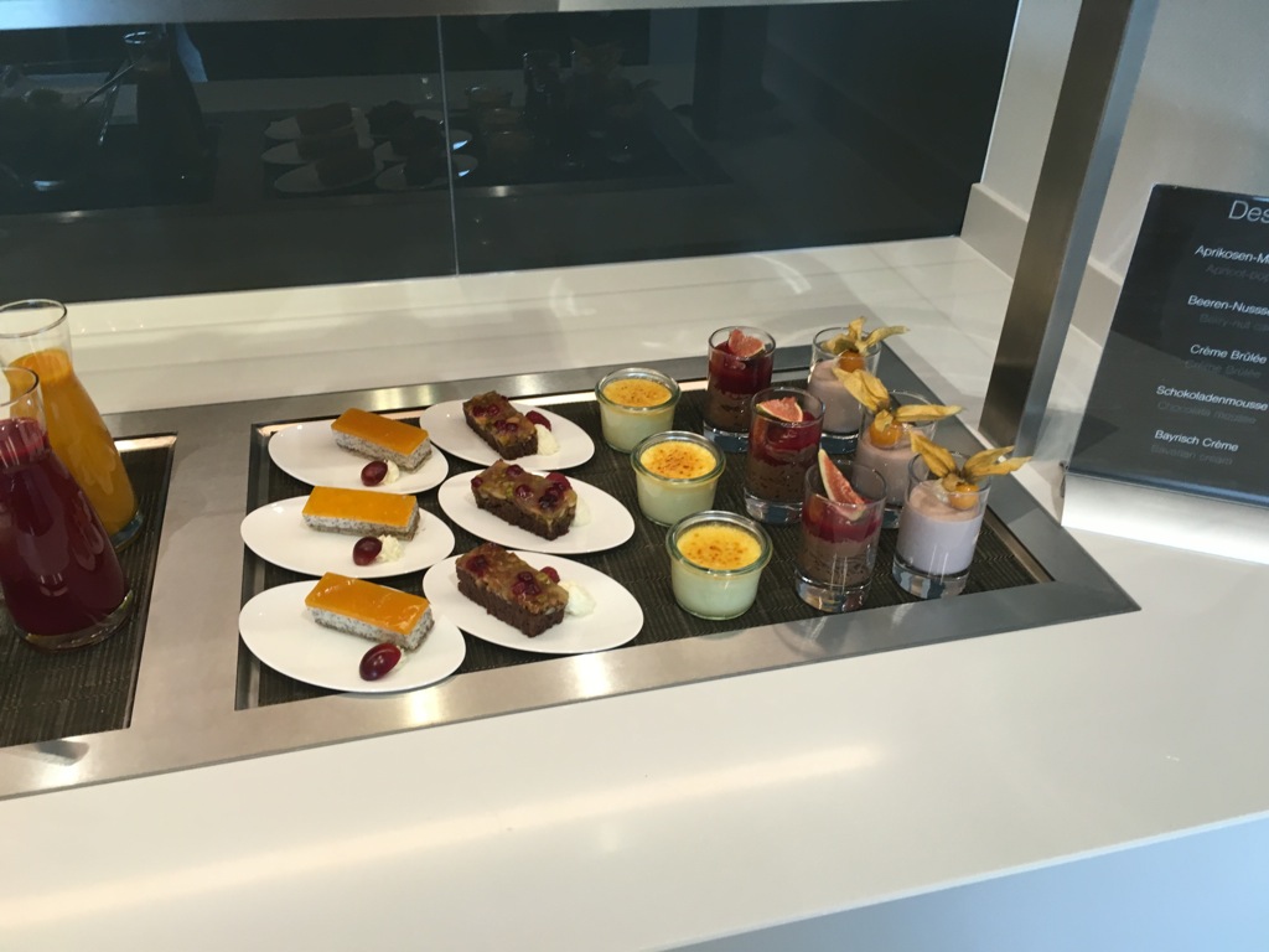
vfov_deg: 48.2
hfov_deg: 61.7
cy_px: 476
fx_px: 1063
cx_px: 634
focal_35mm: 29
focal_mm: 4.15
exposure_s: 1/33
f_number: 2.2
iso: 50
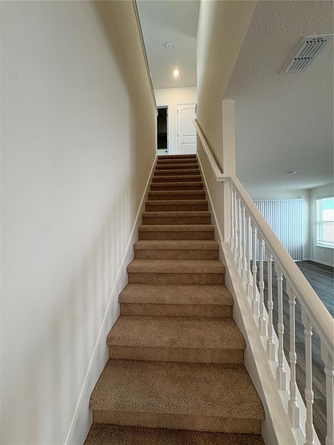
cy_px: 222
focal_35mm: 14
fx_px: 180
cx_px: 167
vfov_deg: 102.1
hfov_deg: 85.7
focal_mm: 2.22
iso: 125
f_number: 2.2
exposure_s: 1/60
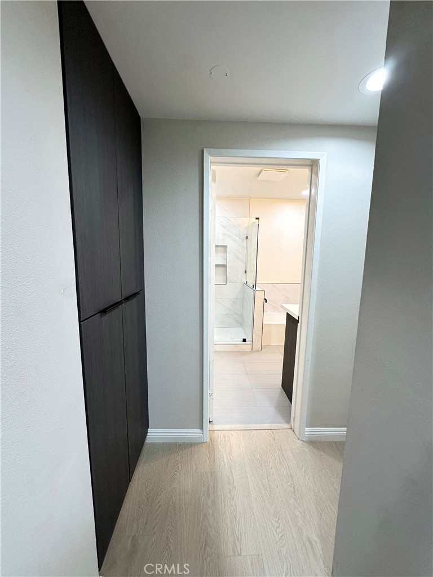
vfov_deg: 102.1
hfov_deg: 85.7
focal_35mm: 14
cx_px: 216
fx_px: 233
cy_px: 288
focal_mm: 2.22
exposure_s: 1/120
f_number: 2.2
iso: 160
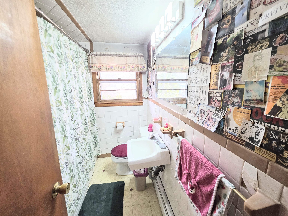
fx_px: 108
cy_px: 108
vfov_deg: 89.9
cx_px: 144
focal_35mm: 13
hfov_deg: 106.2
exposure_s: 1/120
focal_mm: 2.2
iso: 250
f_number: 1.9
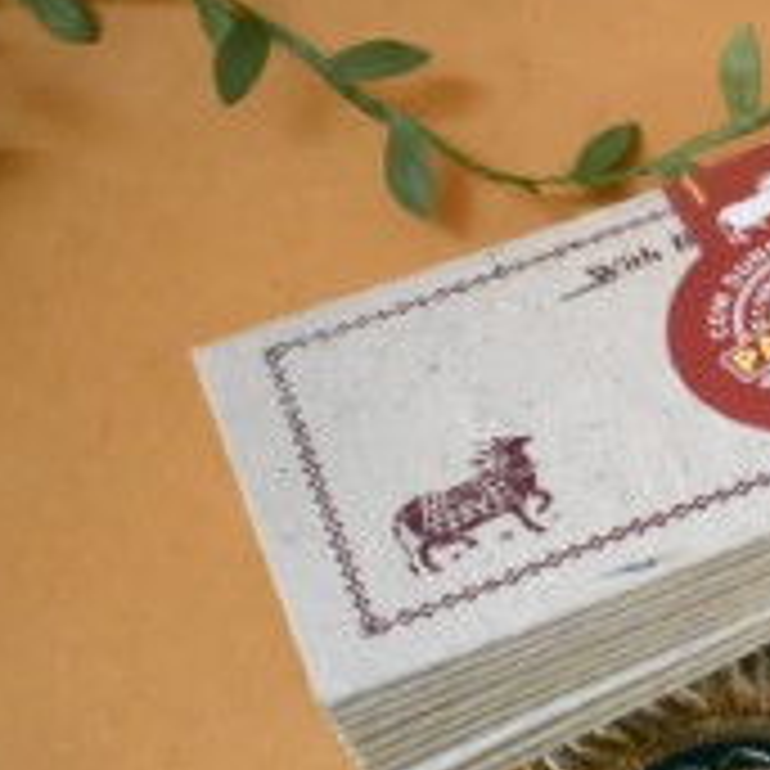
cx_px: 1256
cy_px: 707
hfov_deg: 13.0
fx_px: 3146
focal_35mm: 125
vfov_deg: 13.8
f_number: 4.2
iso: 2500
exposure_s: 1/60
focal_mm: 28
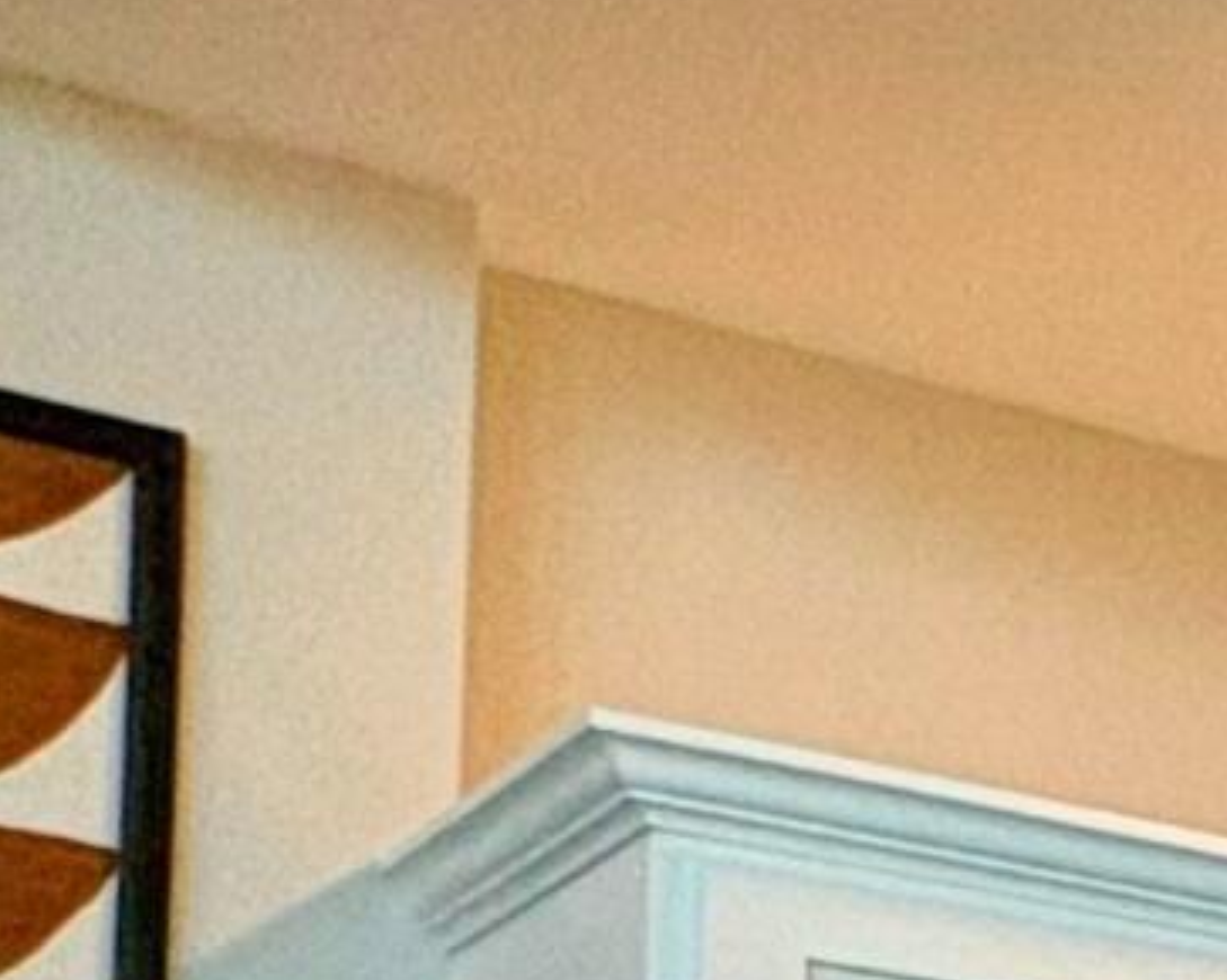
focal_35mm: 113
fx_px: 4101
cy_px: 1909
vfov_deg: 12.2
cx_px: 3813
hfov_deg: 10.7
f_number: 2.2
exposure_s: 1/120
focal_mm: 2.22
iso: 160
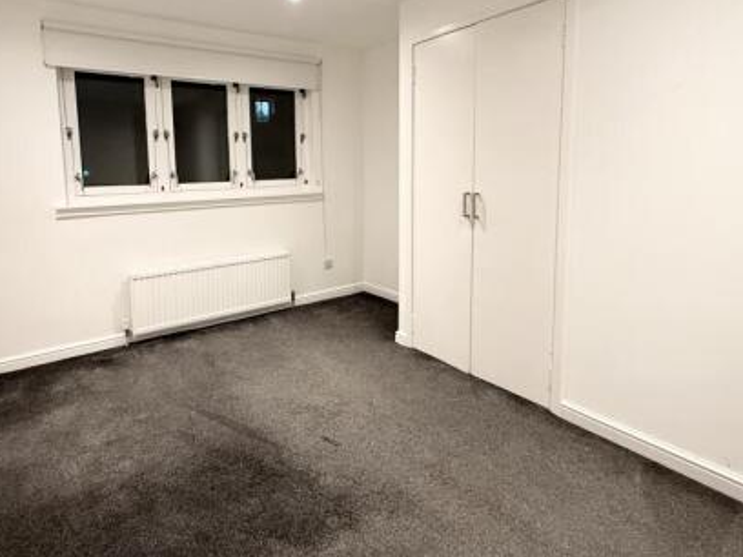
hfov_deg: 81.2
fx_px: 429
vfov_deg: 65.1
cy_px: 214
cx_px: 314
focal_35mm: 20
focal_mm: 2.22
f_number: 2.2
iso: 500
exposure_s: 1/50
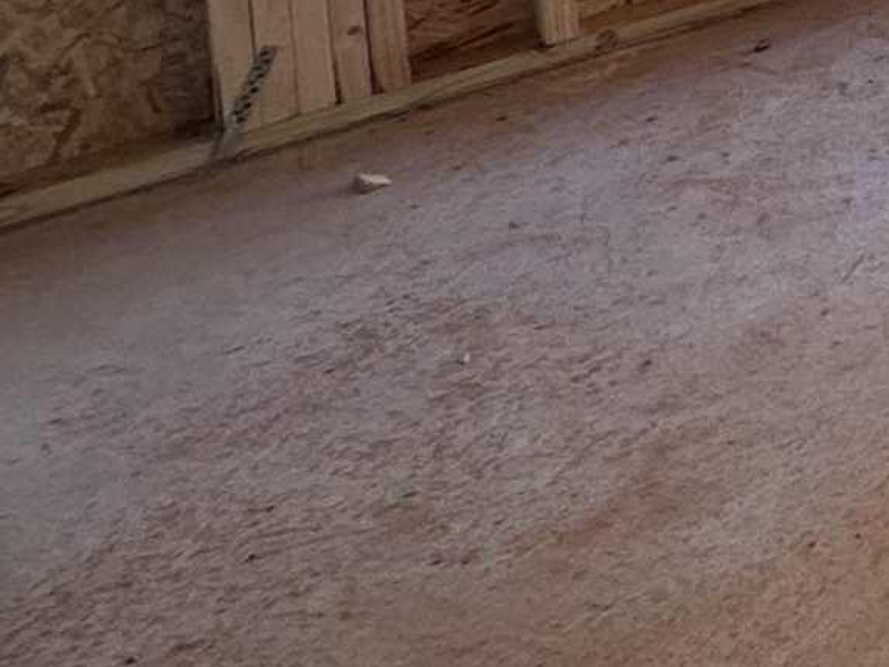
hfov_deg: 14.2
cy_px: -696
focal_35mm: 75
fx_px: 1927
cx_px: 2247
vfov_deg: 15.4
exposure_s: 1/176
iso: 40
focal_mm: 2.22
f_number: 2.2
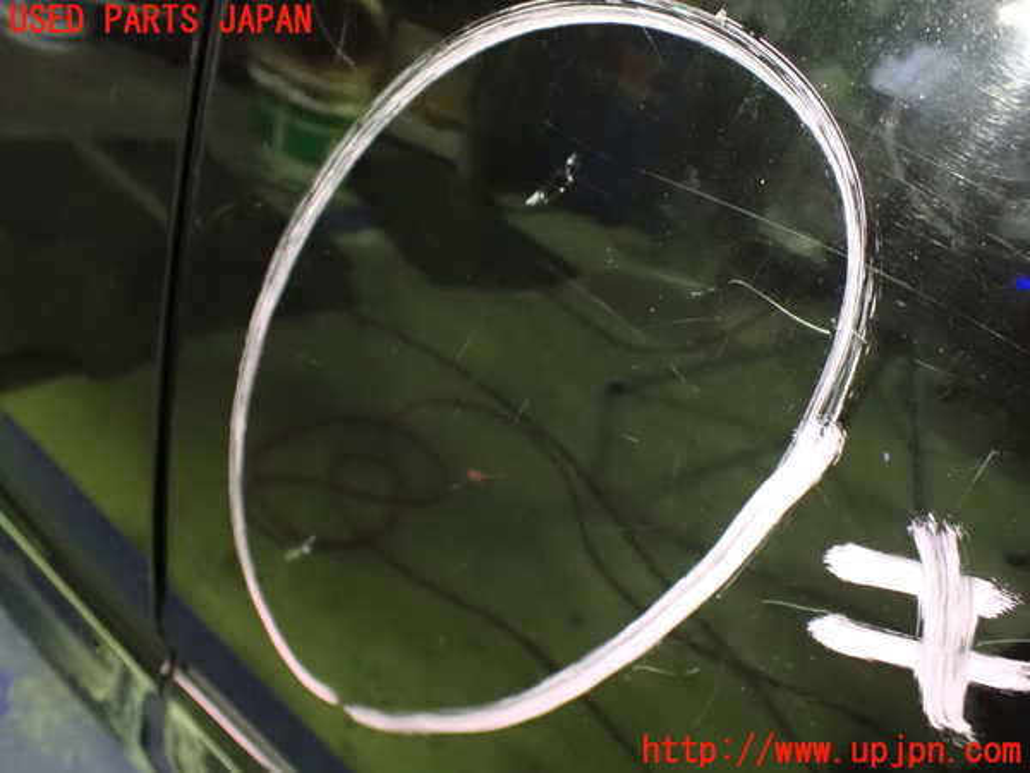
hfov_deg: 60.0
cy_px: 386
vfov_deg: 46.8
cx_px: 515
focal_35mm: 30
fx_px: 893
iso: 1600
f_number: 2.3
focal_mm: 5.4
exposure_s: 1/25
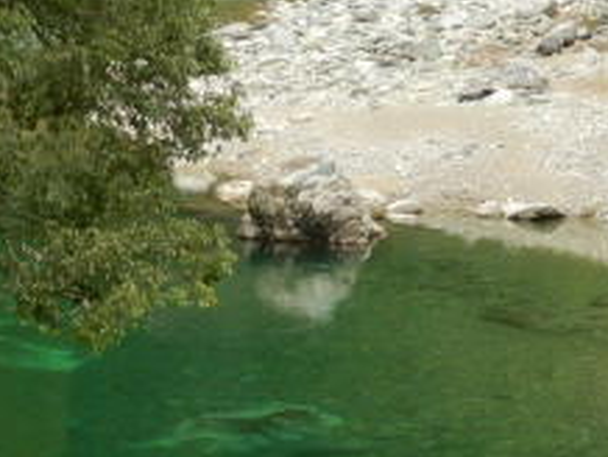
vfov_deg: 7.1
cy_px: 195
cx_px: 463
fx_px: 3710
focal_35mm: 211
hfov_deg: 9.4
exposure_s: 1/400
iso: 400
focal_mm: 13
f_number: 4.5
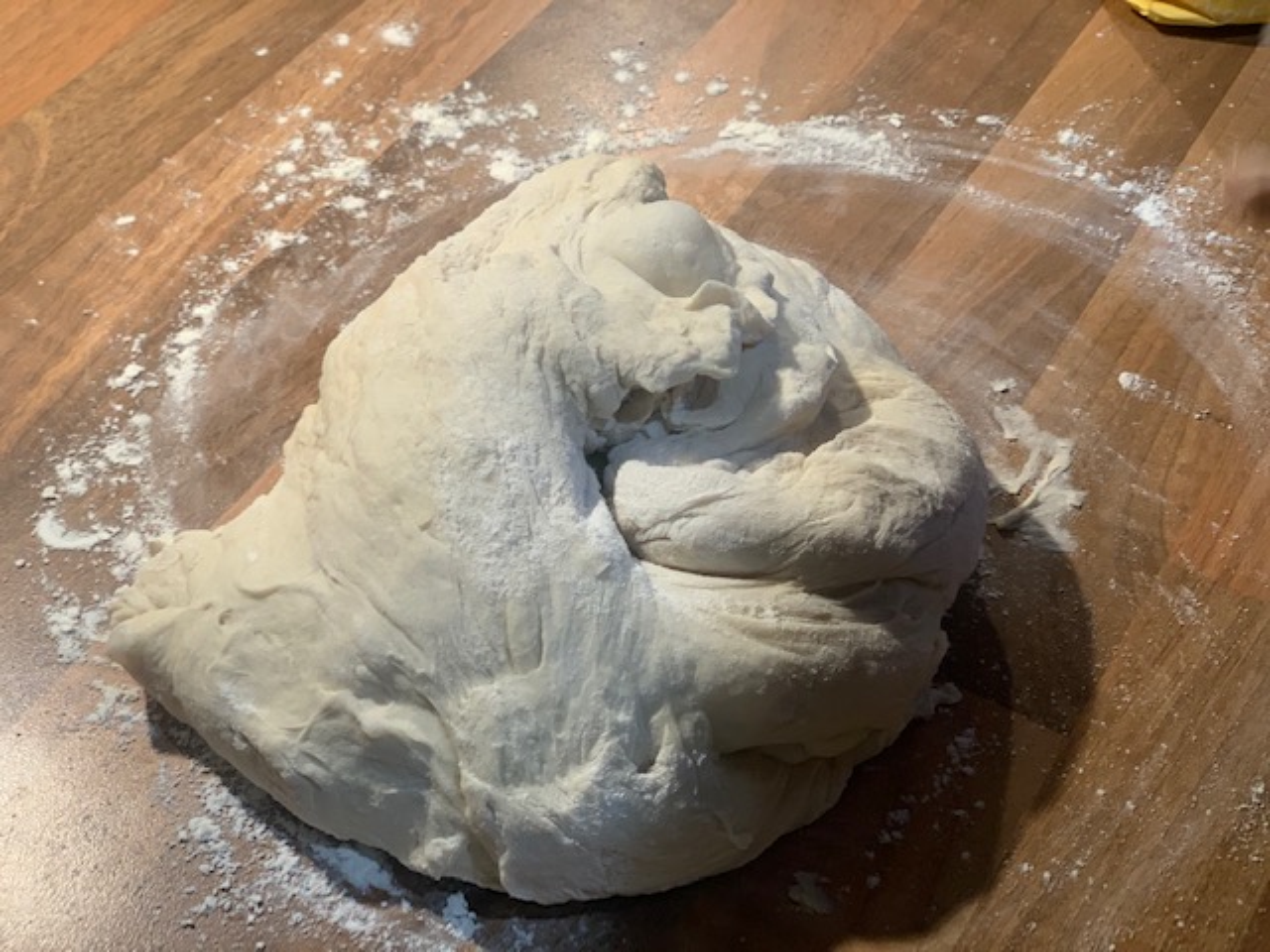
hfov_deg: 36.8
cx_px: 635
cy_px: 476
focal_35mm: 52
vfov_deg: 28.0
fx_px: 1908
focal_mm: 6
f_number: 2.4
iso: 100
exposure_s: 1/50
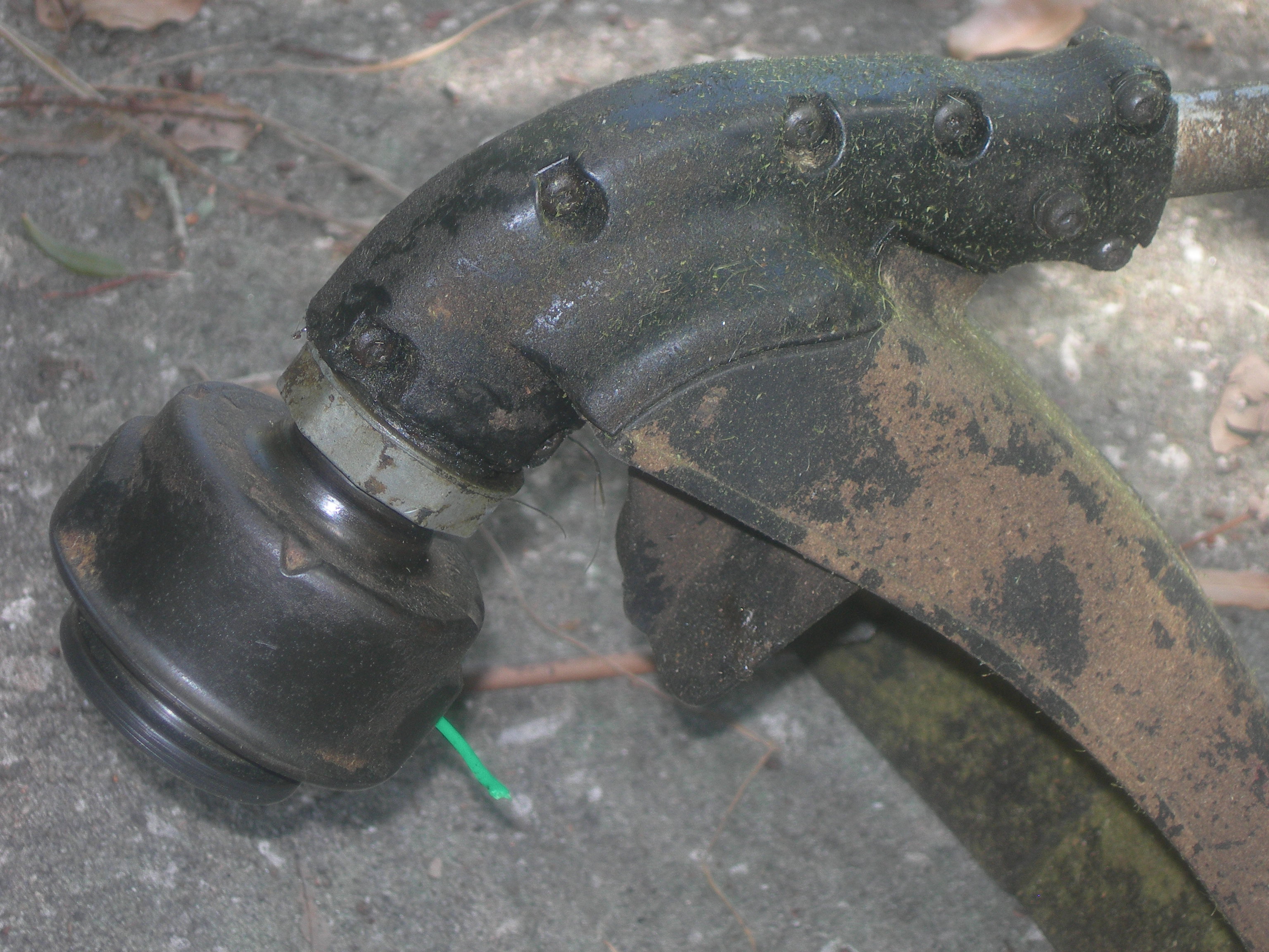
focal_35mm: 114
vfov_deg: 13.0
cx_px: 634
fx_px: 4179
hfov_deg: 17.3
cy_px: 476
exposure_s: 1/60.1
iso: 69
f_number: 4.9
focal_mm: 23.4
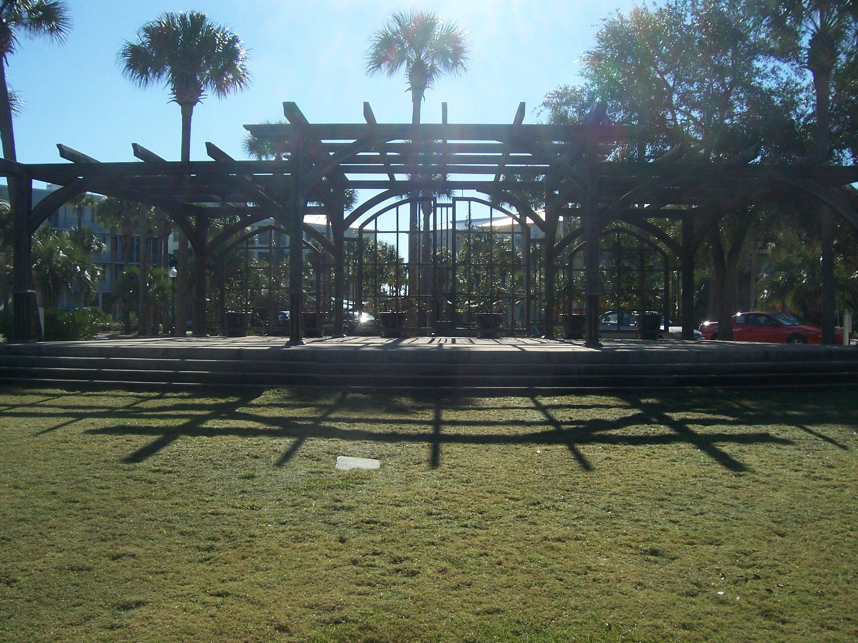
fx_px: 843
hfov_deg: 54.0
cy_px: 322
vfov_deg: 41.8
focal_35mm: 34
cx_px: 429
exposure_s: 1/750
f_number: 5.6
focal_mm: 5.6
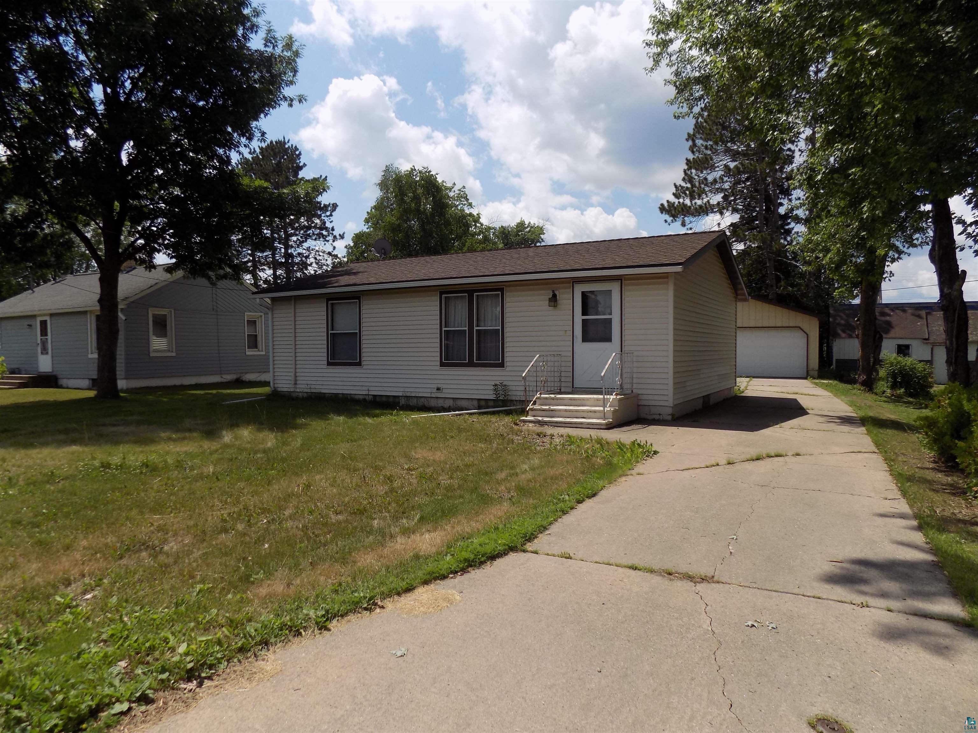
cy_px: 366
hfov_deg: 73.9
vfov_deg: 58.9
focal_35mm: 23
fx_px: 650
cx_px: 489
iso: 80
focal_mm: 4
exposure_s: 1/200
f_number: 9.9
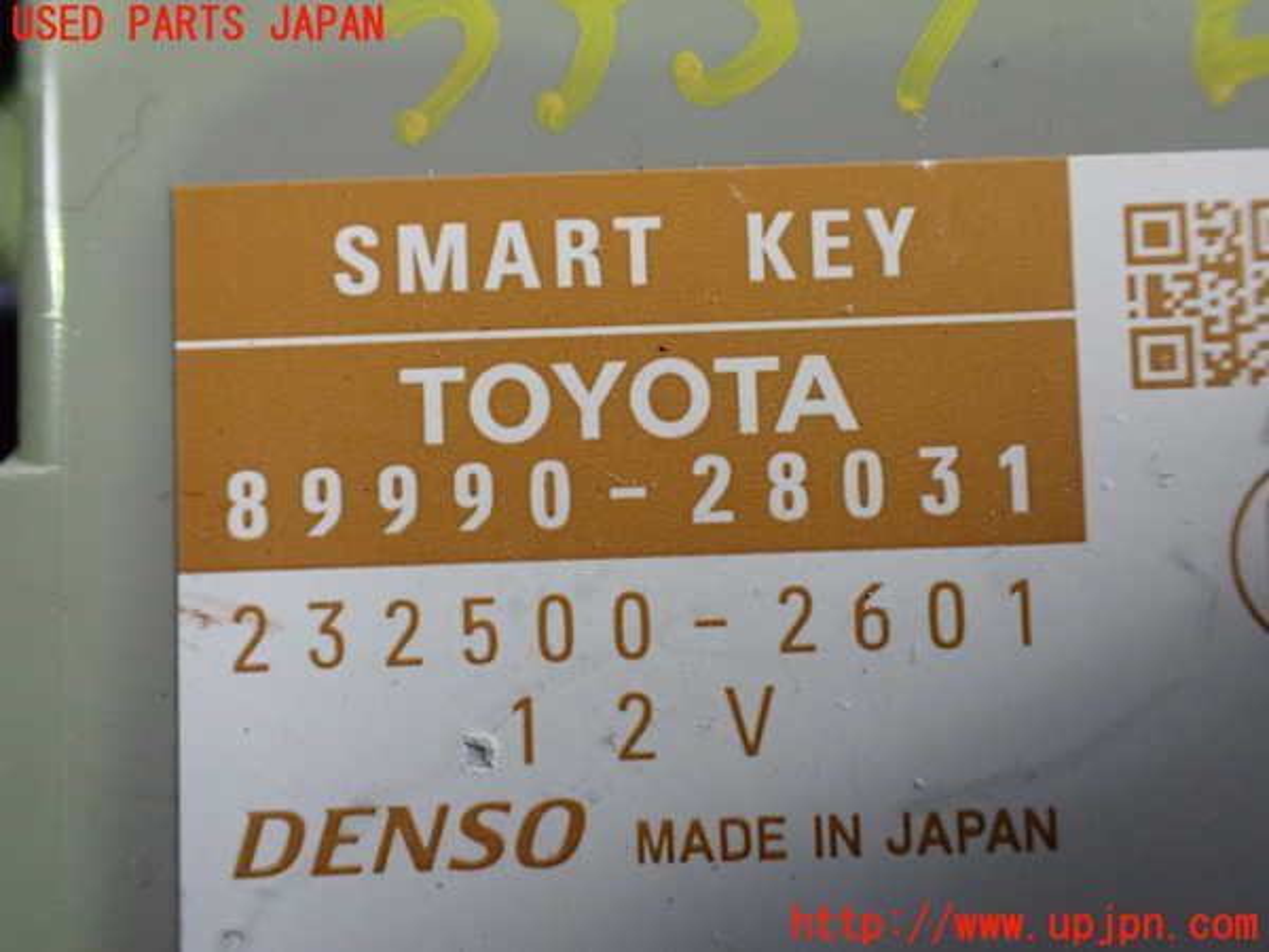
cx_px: 634
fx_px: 1173
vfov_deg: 44.2
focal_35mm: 32
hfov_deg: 56.8
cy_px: 476
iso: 800
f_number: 2.4
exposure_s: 1/100
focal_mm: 5.79
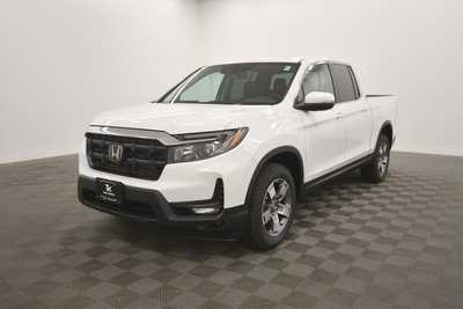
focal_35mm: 27
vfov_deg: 48.0
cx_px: 232
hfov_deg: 67.4
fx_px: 347
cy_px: 154
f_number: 5.3
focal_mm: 18
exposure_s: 1/160
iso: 800
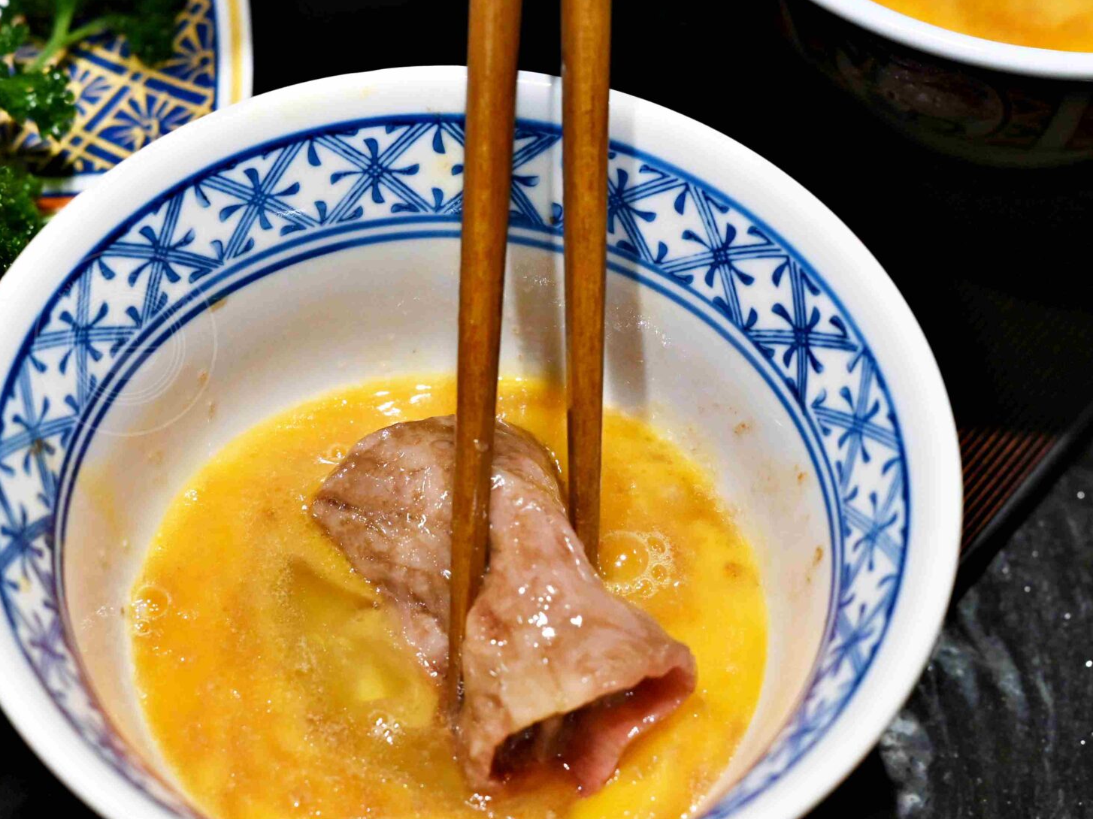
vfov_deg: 11.7
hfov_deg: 15.5
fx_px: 4009
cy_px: 420
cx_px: 504
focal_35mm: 127
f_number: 4
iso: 560
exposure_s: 1/200
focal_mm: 50
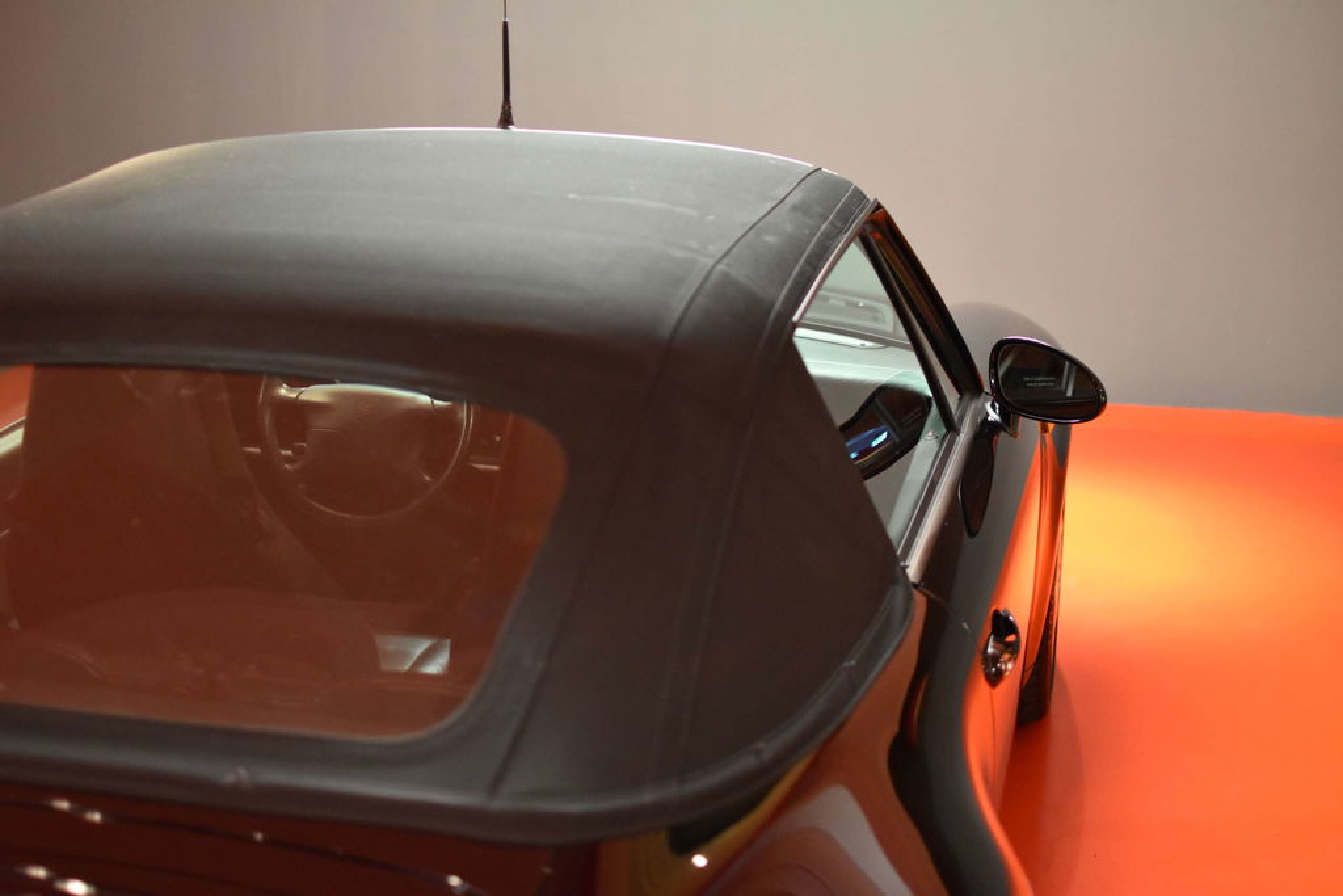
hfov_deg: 37.8
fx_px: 1959
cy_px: 448
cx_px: 672
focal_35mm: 52
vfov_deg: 25.8
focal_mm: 35
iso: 2200
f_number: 1.8
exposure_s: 1/60
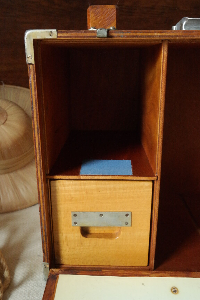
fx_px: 300
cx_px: 100
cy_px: 150
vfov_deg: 53.1
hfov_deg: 36.9
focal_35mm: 36
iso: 3200
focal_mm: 24
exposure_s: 1/30
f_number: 5.6
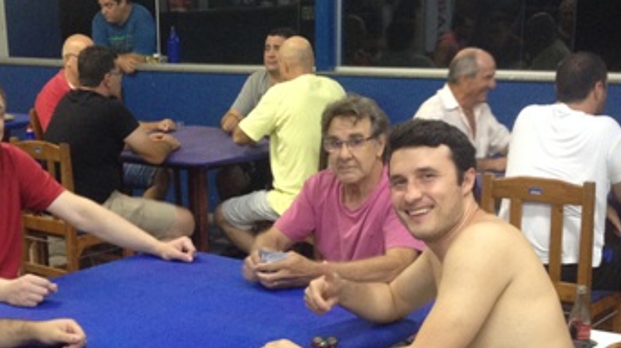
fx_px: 1168
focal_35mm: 71
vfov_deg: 16.8
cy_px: 296
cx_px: 231
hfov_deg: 29.6
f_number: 2.4
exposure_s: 1/20
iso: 200
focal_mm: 4.28
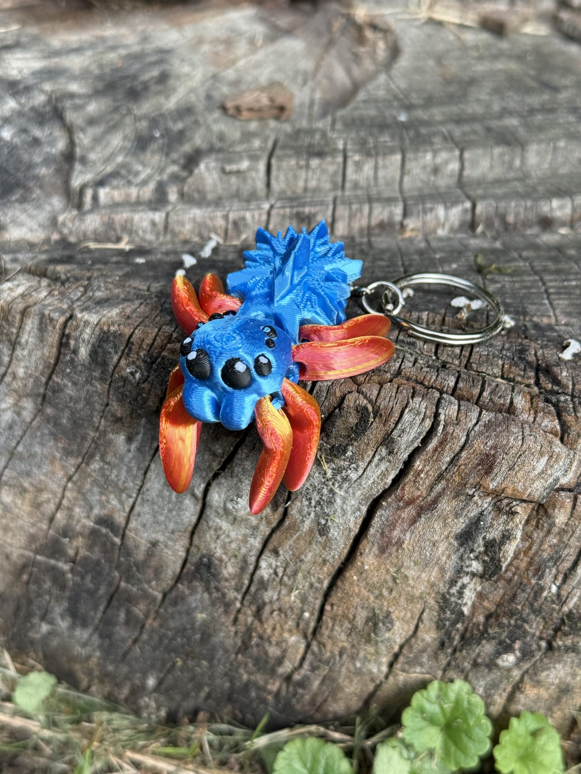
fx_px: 1074
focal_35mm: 48
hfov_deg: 30.3
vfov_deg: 39.7
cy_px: 387
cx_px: 290
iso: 80
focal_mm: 6.76
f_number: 1.78
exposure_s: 1/1041
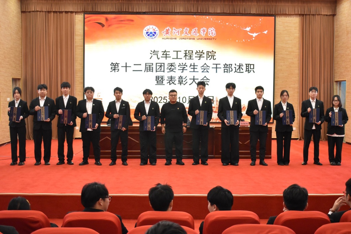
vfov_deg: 31.9
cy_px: 117
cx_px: 176
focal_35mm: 42
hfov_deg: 46.4
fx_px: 409
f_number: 4.2
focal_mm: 28
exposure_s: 1/50
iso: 3200
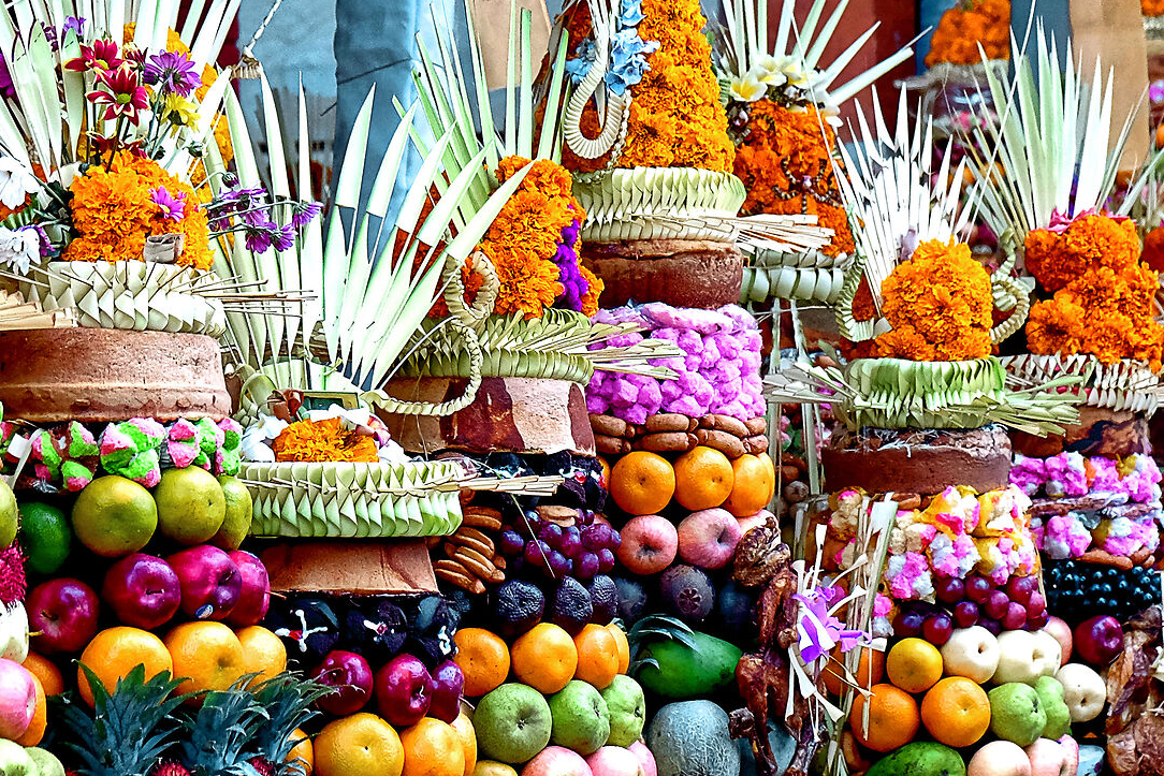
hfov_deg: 16.5
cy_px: 452
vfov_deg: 11.1
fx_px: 4010
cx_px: 628
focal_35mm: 124
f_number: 3.6
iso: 2000
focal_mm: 37.4
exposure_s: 1/180
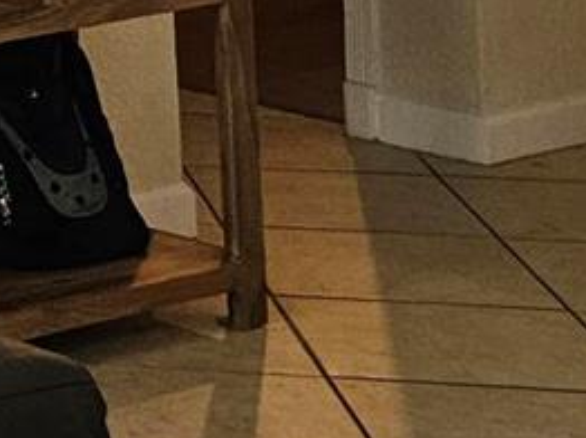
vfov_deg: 7.6
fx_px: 3044
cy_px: -646
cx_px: -1324
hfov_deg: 8.6
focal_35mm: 180
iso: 250
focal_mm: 6.3
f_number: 1.7
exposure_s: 1/120
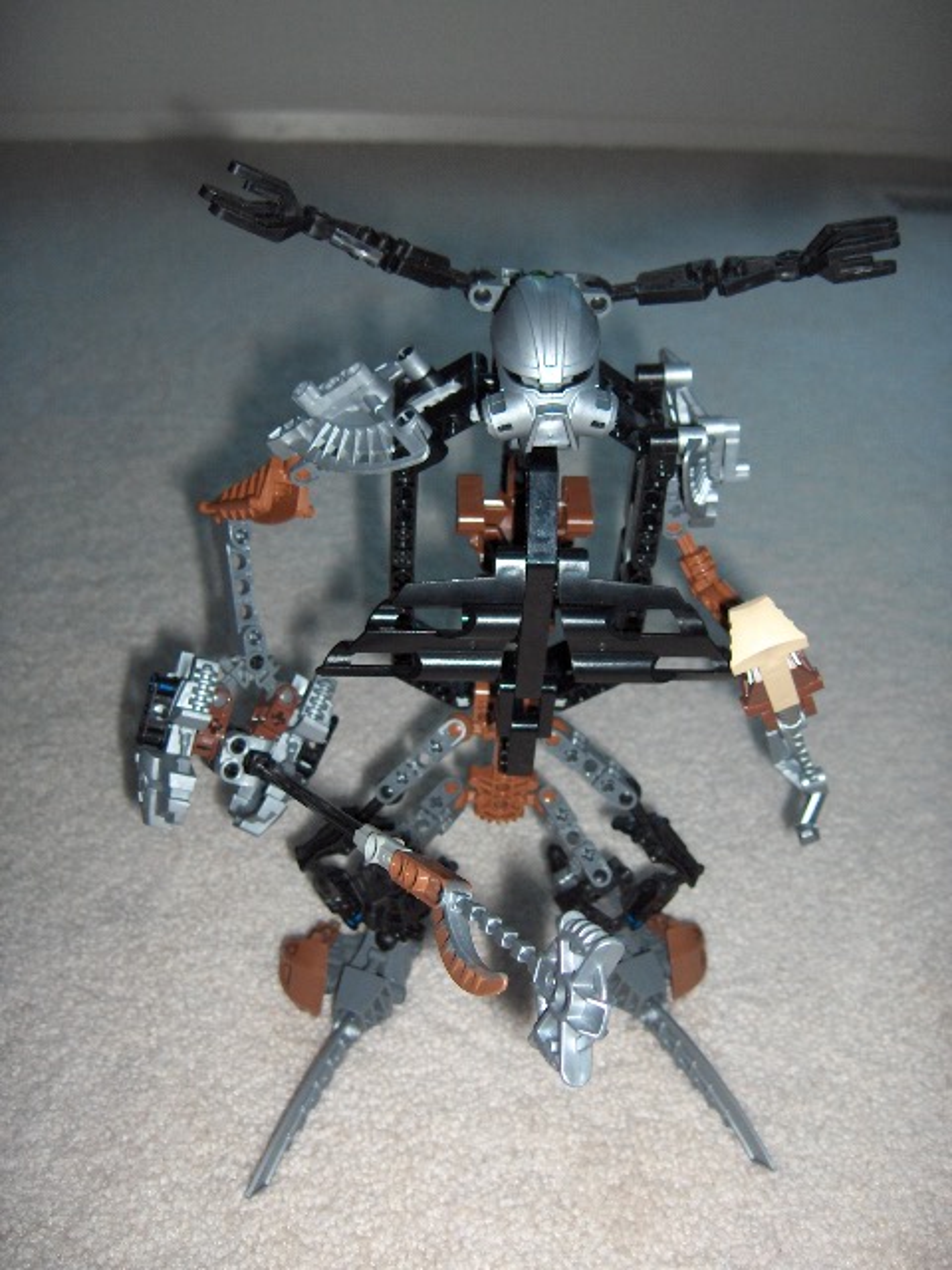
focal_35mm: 39
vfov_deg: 47.9
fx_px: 1430
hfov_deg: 36.8
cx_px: 476
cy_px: 635
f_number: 2.8
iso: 100
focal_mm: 8
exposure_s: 1/60
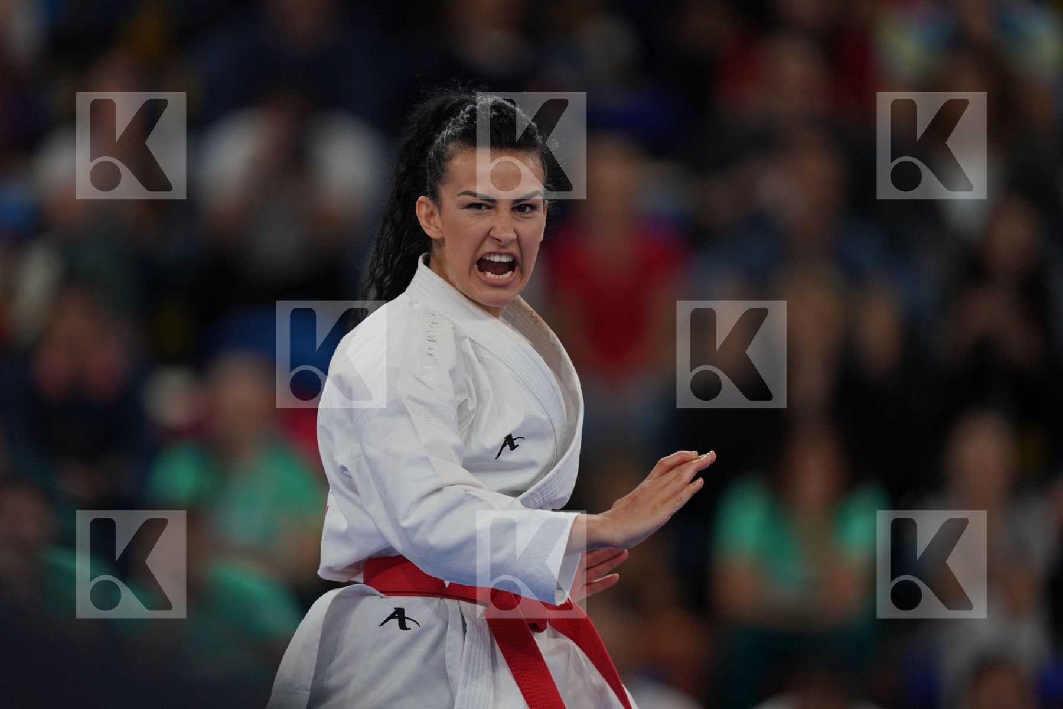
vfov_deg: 3.4
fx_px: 11810
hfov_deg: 5.2
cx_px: 532
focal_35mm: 400
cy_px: 354
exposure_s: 1/500
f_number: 2.8
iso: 800
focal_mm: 400
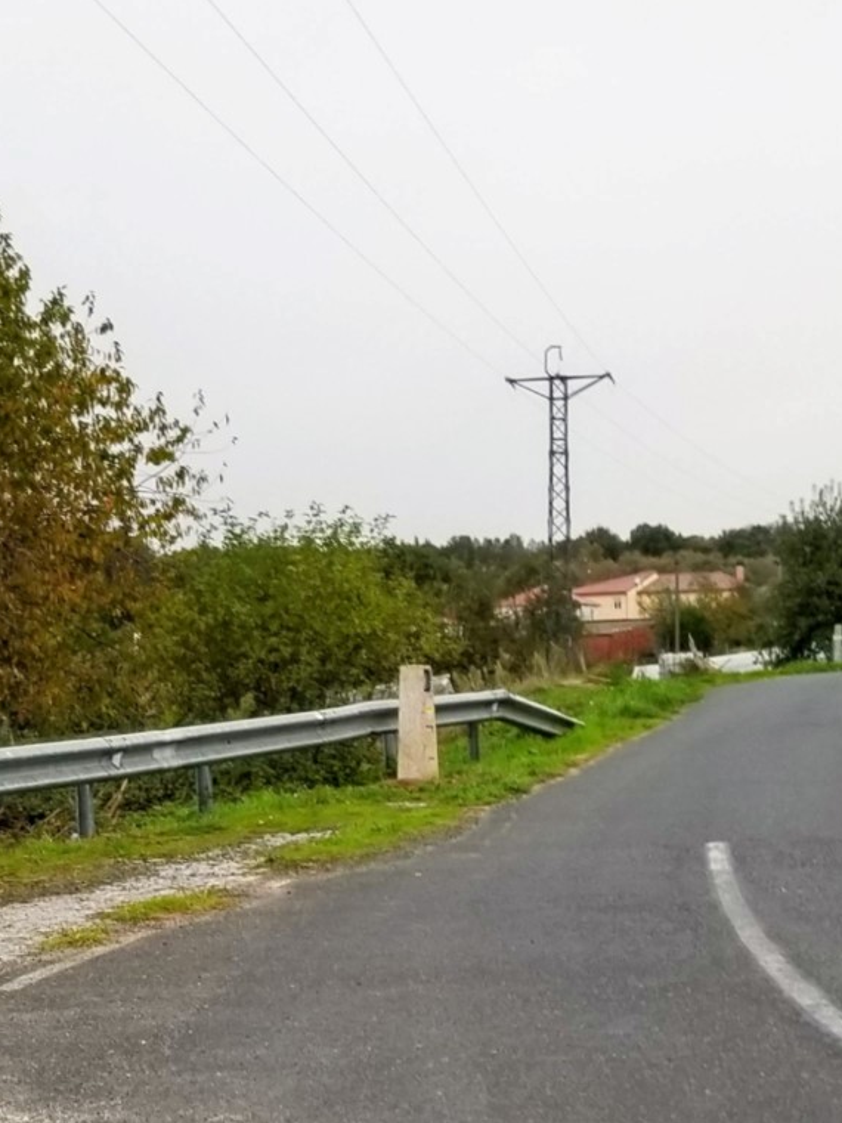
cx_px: 340
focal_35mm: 69
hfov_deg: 21.3
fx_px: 2238
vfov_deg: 27.2
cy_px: 993
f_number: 1.7
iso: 80
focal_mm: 4.3
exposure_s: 1/120
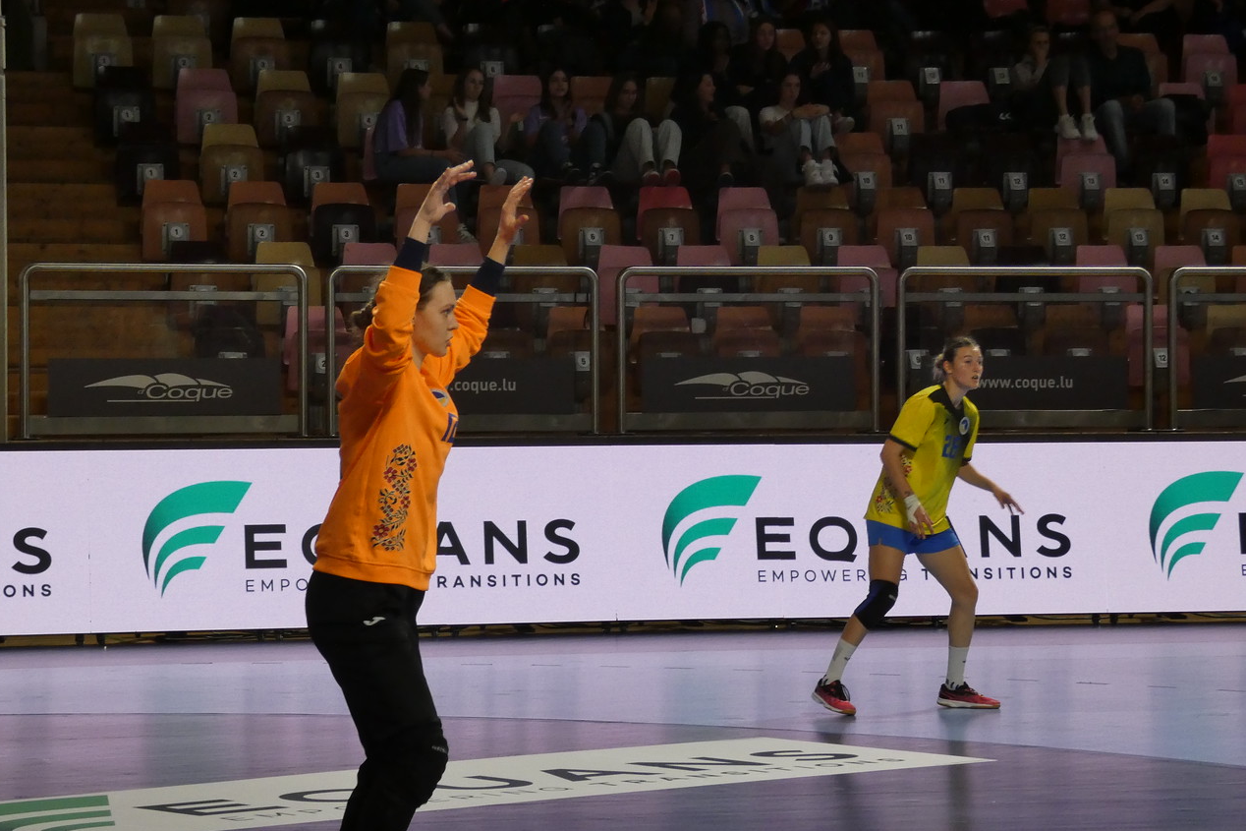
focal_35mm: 126
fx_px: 4360
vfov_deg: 10.9
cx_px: 618
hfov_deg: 16.3
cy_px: 392
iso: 400
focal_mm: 21.5
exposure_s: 1/125
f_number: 5.1
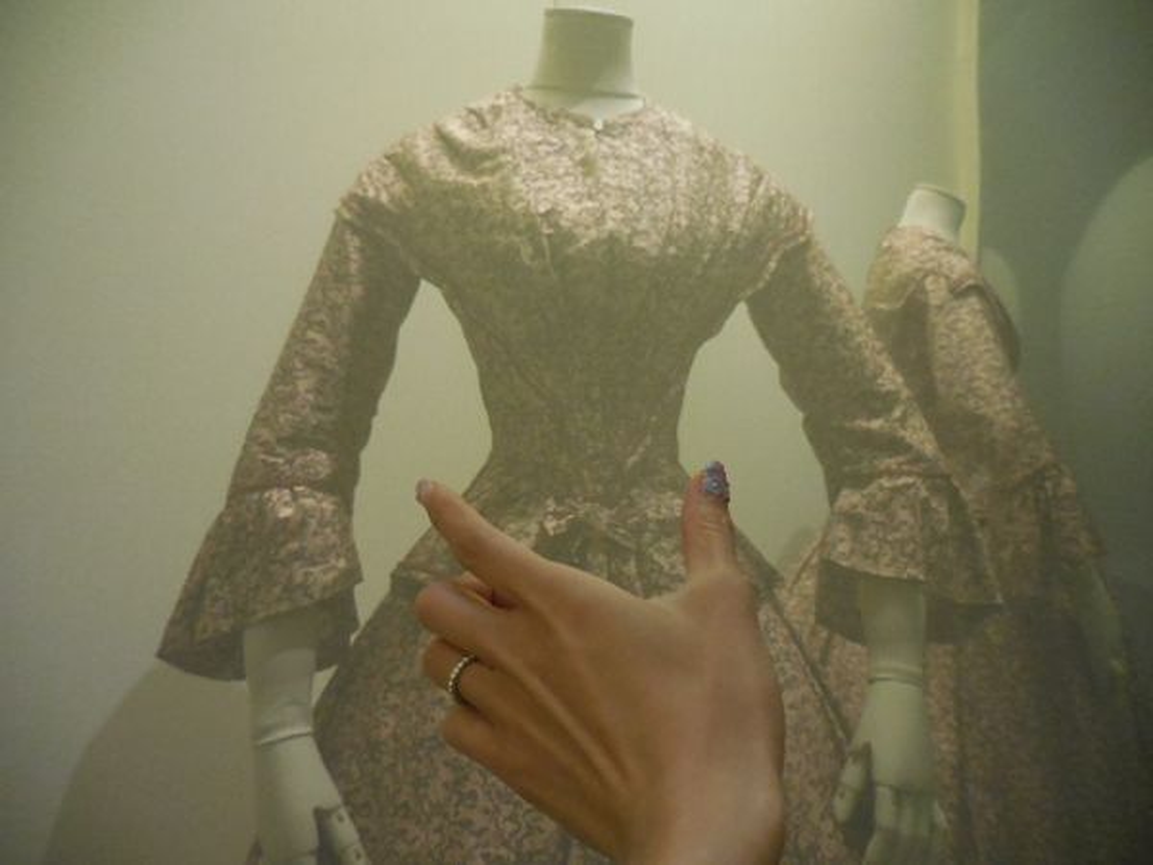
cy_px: 432
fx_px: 833
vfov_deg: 54.9
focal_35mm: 25
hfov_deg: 69.4
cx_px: 576
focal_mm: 4.5
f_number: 3.3
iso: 800
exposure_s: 1/50
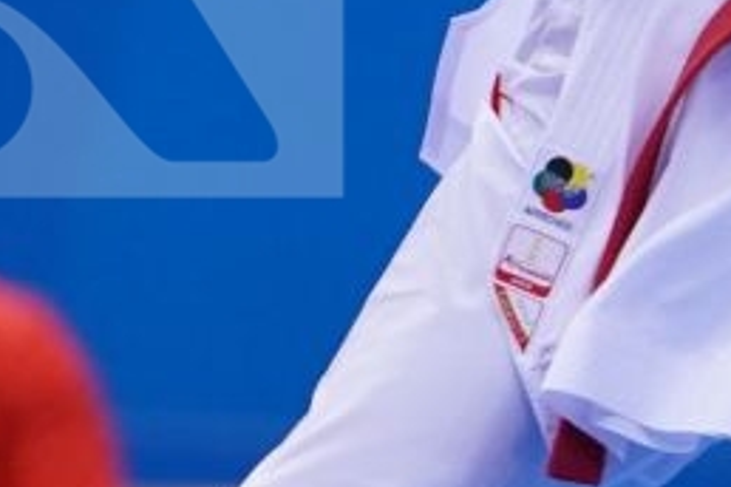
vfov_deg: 1.1
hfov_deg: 1.6
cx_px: 1040
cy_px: -59
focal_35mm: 1271
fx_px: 25806
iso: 1000
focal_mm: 182
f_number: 2.8
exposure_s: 1/1000
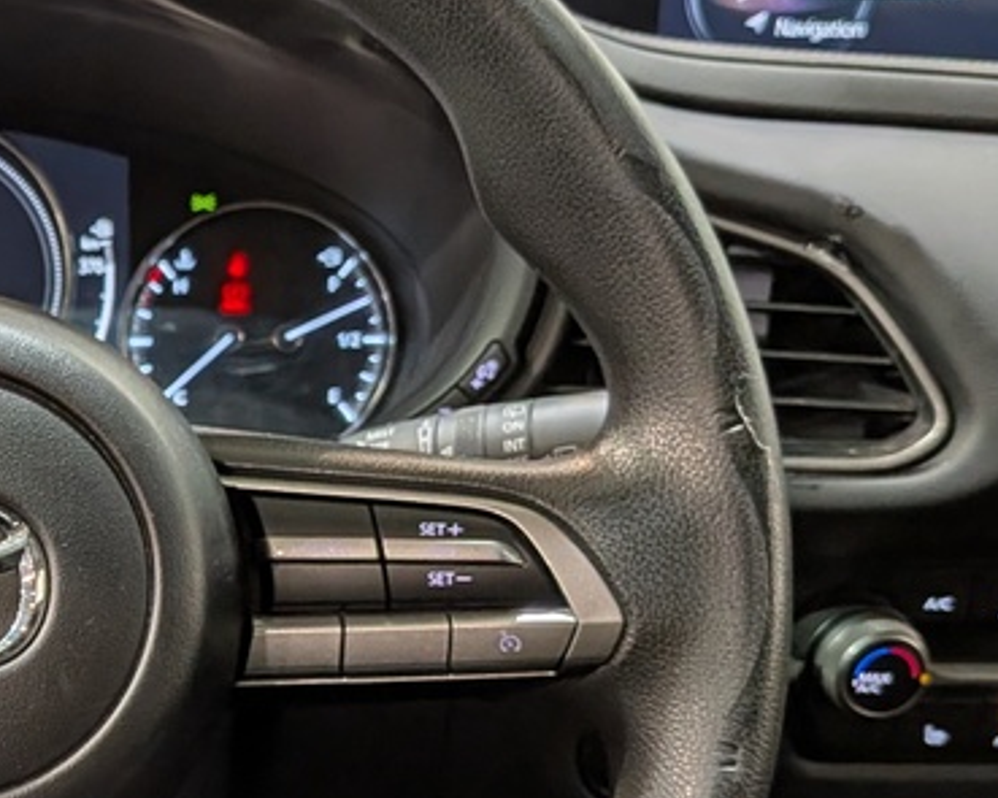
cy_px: 579
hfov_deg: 26.8
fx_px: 1919
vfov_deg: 23.3
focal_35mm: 65
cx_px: -103
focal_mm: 4.53
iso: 101
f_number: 1.7
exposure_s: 1/60
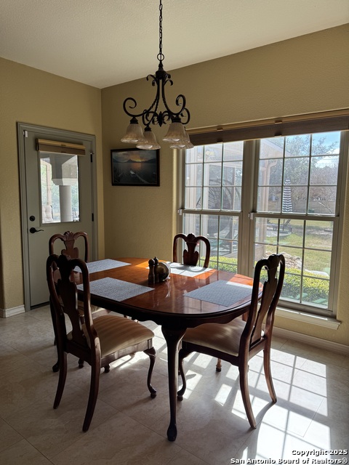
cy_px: 232
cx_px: 174
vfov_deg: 71.6
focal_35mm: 24
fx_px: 323
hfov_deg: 56.8
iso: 80
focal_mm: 6.76
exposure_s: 1/340
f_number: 1.78
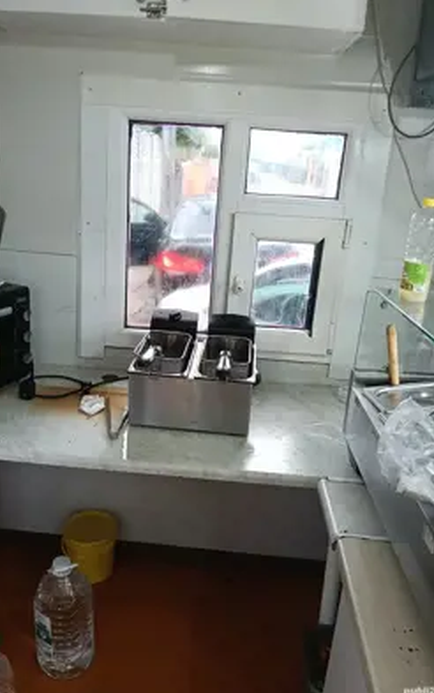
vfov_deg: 64.6
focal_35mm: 29
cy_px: 347
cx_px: 194
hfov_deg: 43.1
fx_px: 548
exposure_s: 1/33.3
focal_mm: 3.98
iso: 200
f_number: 1.8
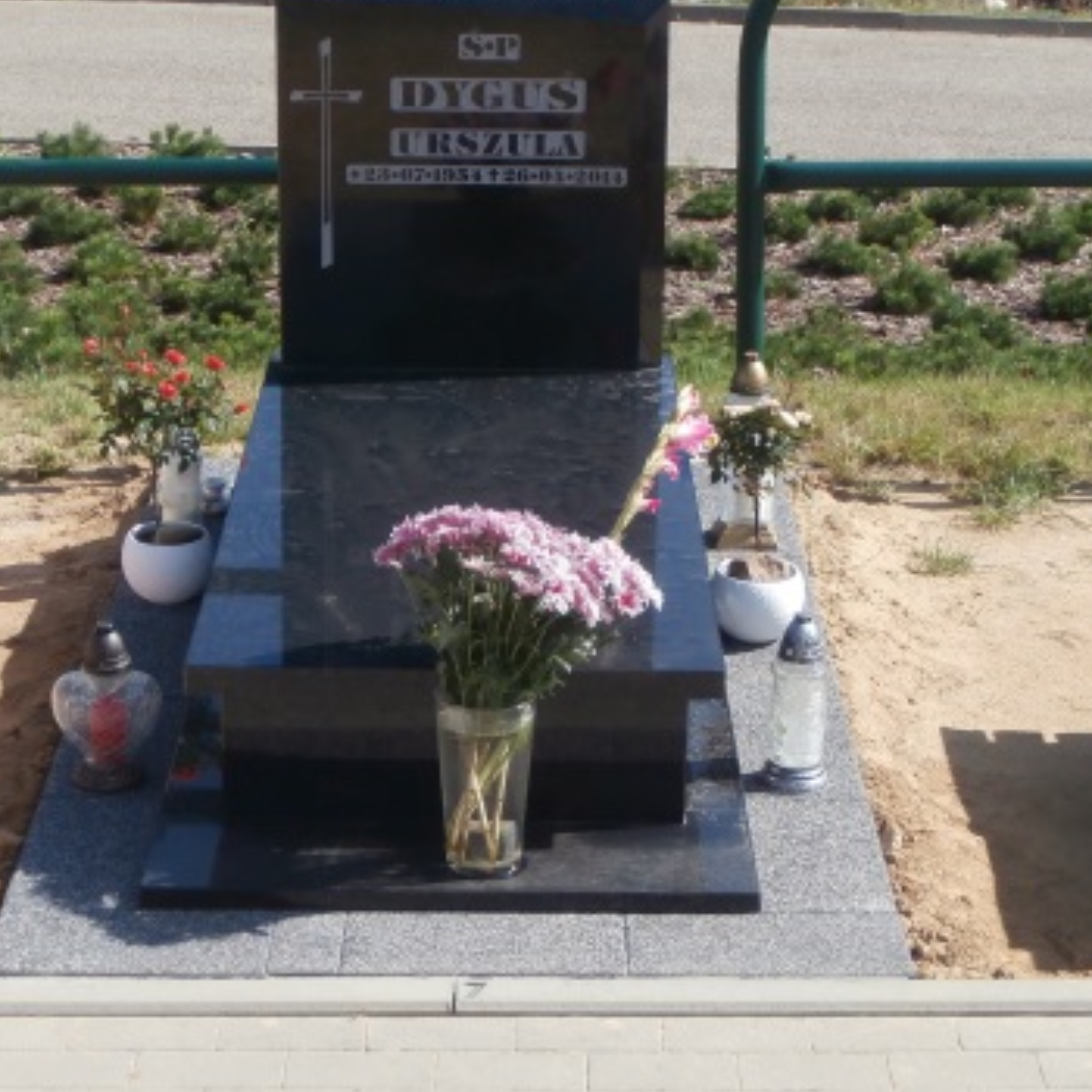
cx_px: 540
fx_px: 2712
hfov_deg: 22.8
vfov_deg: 22.8
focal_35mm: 76
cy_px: 482
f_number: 4.2
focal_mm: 8.29
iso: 100
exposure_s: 1/500
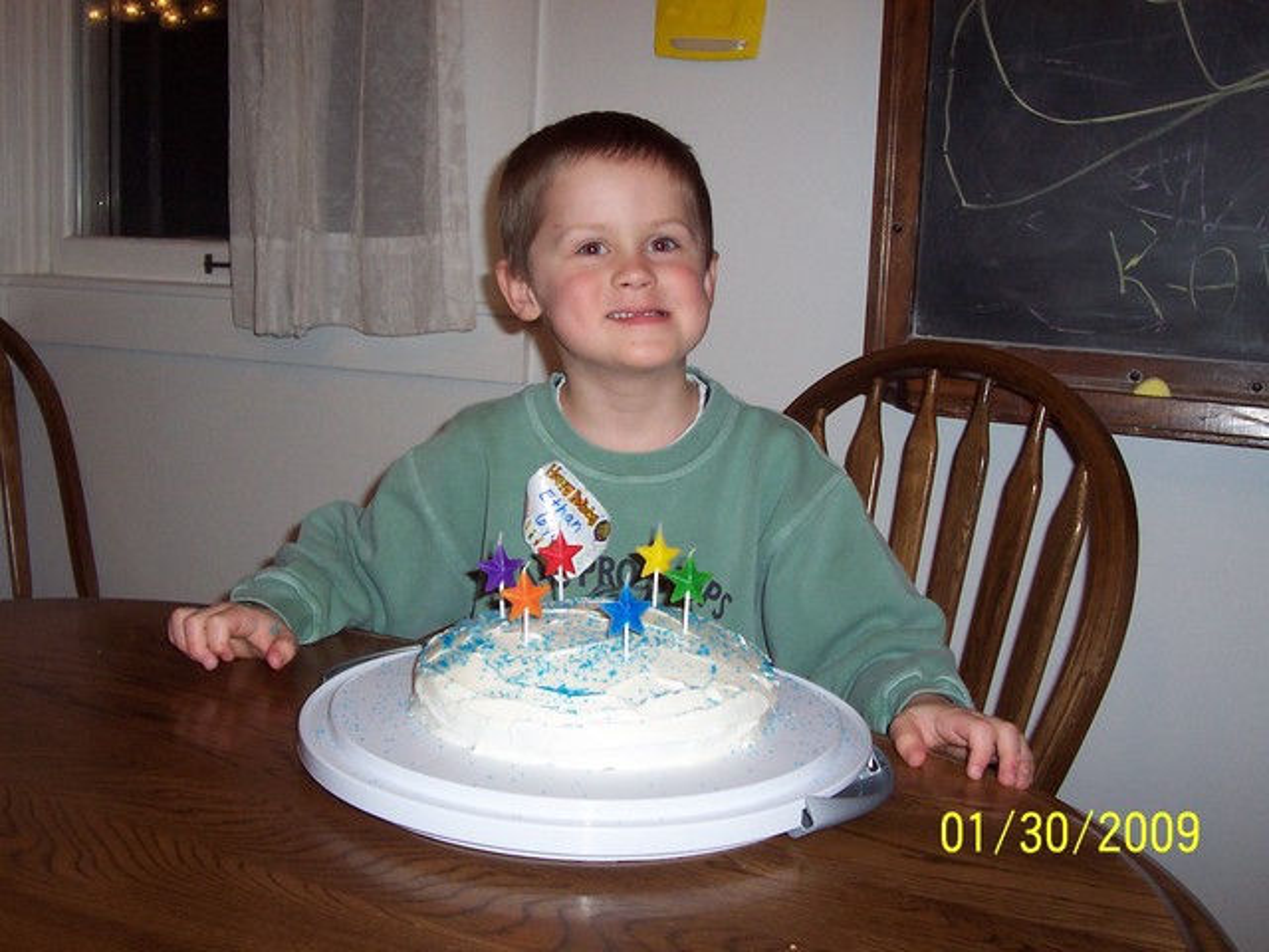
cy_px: 476
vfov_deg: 38.7
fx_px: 1356
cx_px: 634
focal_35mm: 37
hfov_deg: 50.1
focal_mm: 5.6
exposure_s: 1/60
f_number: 2.8
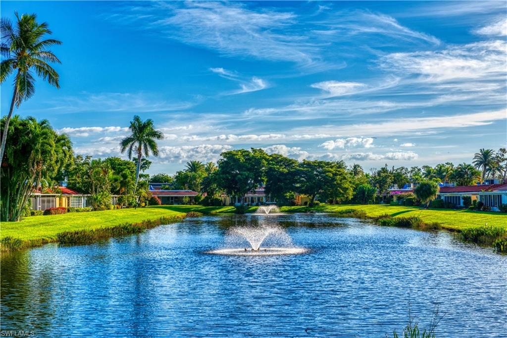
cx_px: 254
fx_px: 817
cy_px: 169
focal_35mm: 58
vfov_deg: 23.4
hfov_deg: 34.5
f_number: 8
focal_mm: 58
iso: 100
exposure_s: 1/500
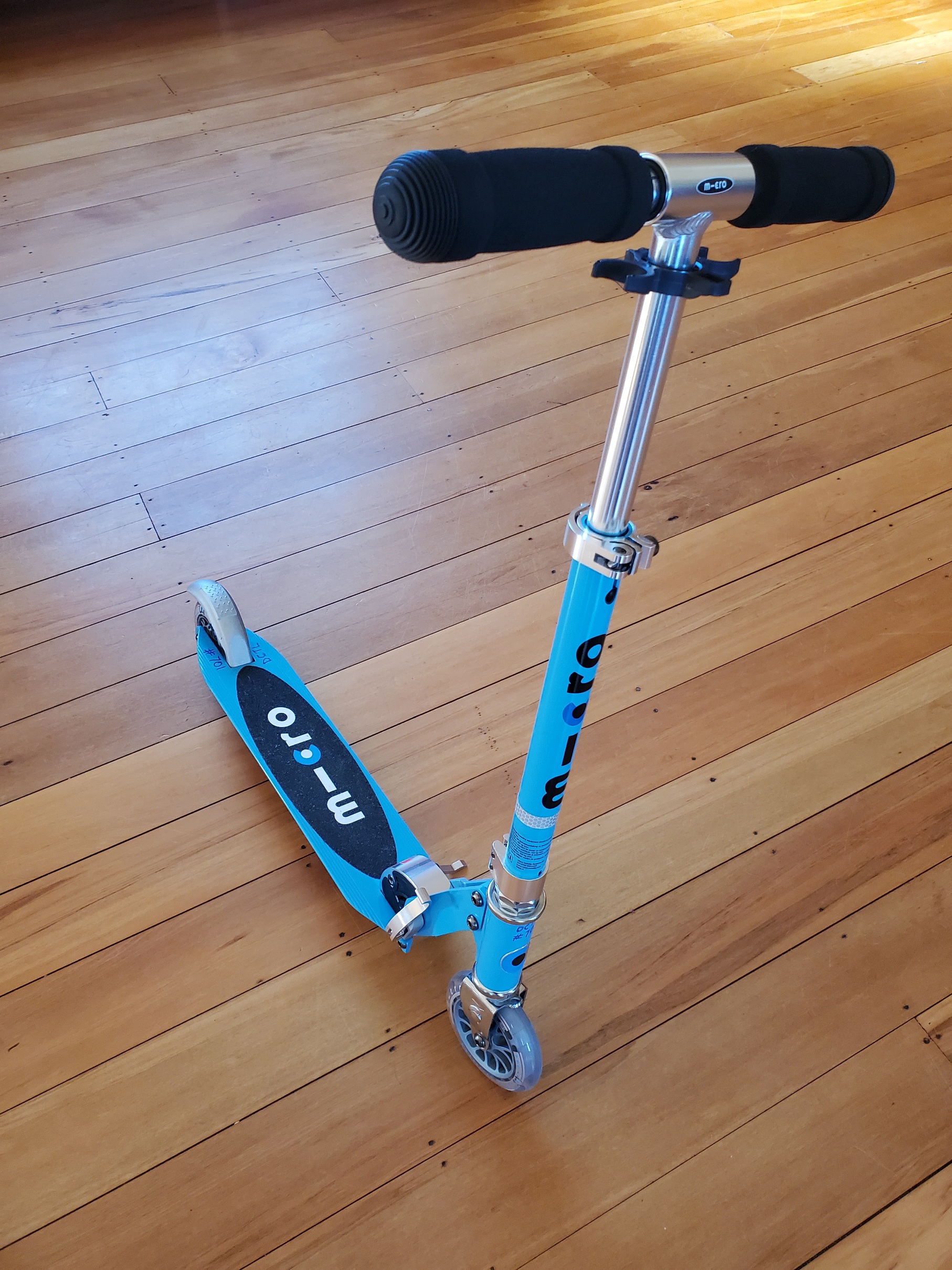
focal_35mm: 26
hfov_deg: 53.1
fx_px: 953
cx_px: 476
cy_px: 635
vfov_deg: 67.3
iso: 320
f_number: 2.4
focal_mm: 4.3
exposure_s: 1/120
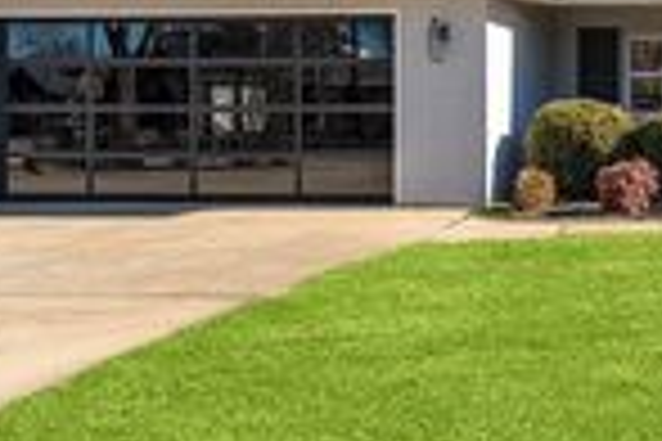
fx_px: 963
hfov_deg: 33.1
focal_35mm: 52
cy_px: 97
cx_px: 730
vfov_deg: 25.4
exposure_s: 1/1600
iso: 1000
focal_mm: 15.4
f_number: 8
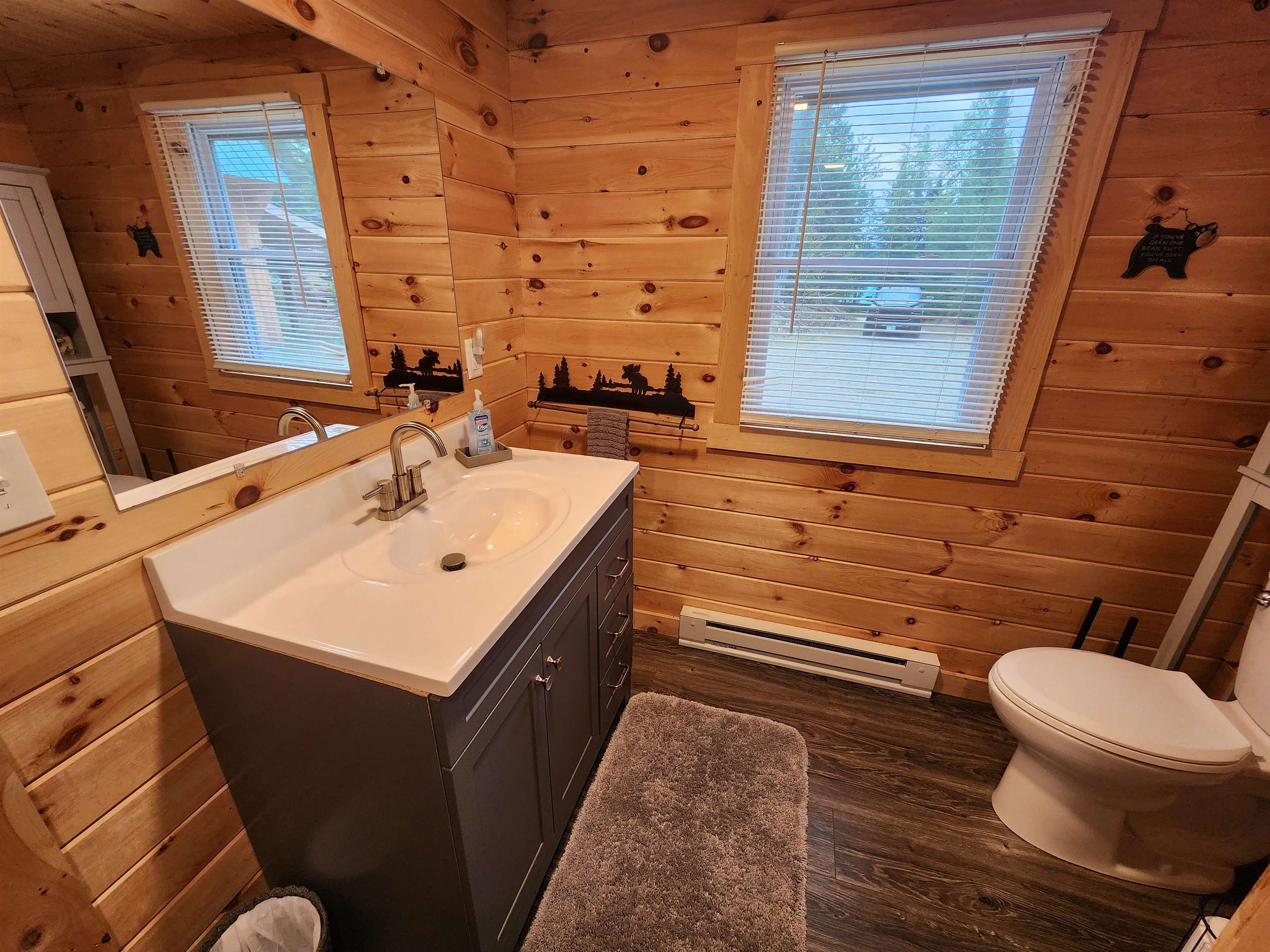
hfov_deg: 106.2
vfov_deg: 89.9
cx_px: 635
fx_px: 477
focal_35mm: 13
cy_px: 476
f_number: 2.2
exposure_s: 1/60
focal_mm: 2.2
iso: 160
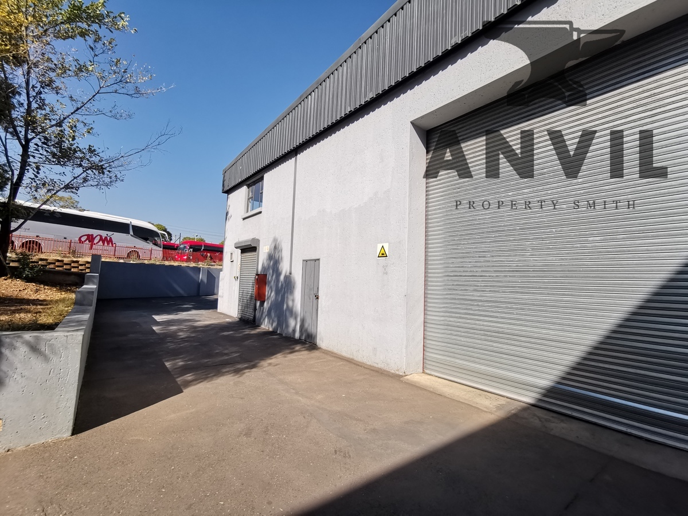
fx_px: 318
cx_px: 344
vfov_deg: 78.1
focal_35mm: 16
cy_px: 258
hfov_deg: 94.5
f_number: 2.2
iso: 50
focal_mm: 2.35
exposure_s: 1/882
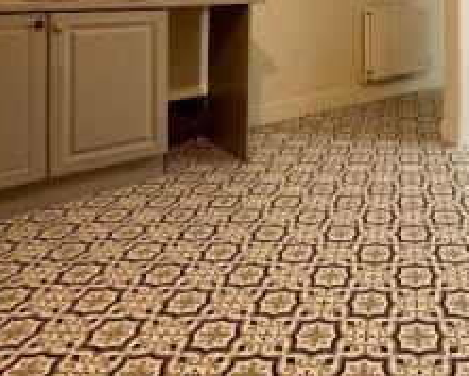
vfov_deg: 36.3
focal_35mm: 36
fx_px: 500
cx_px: 392
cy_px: -14
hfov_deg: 46.9
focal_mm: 2.22
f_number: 2.2
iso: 200
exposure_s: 1/100
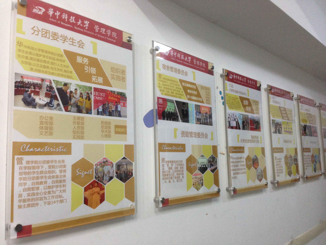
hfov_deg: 55.4
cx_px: 163
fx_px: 311
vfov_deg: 42.9
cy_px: 122
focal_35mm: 33
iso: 250
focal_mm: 4.12
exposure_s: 1/20
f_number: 2.4
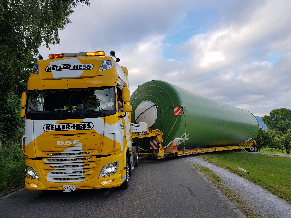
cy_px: 109
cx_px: 146
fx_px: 219
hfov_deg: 67.3
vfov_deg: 53.1
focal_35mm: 26
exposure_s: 1/606
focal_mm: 4.2
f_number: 1.7
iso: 40
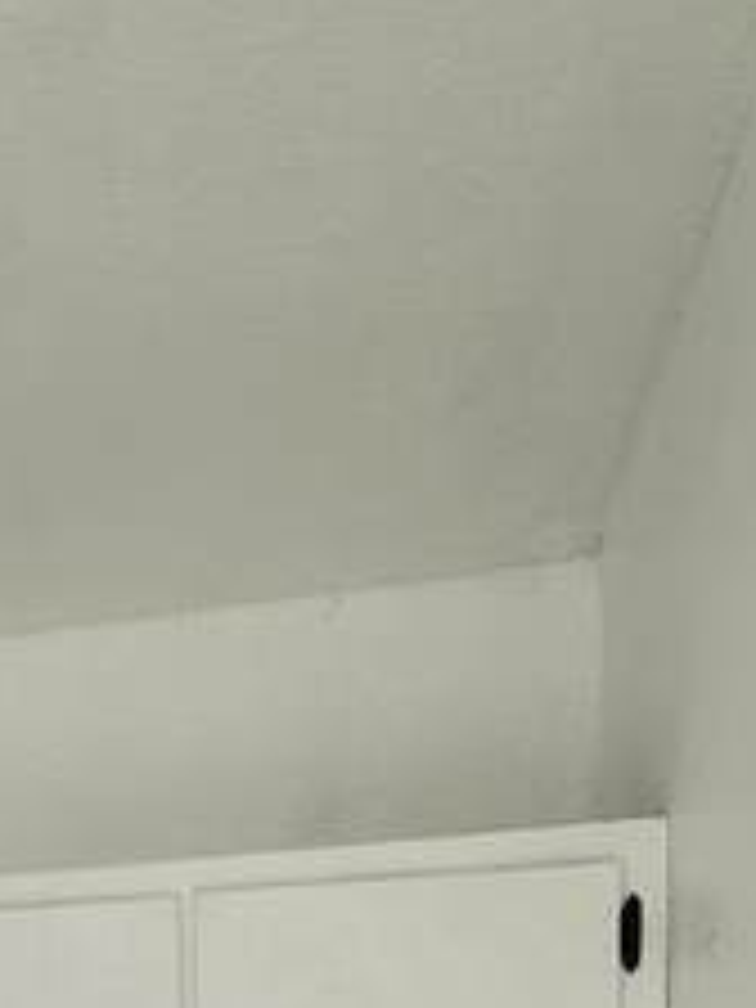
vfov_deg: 26.6
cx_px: -333
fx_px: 1747
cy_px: 1354
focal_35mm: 60
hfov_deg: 21.1
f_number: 2.2
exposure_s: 1/298
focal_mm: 2.22
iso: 40
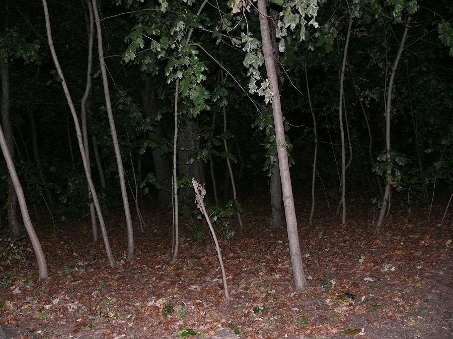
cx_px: 226
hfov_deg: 52.6
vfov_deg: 40.7
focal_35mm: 35
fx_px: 458
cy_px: 170
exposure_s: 1/30
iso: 400
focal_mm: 7.4
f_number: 2.8
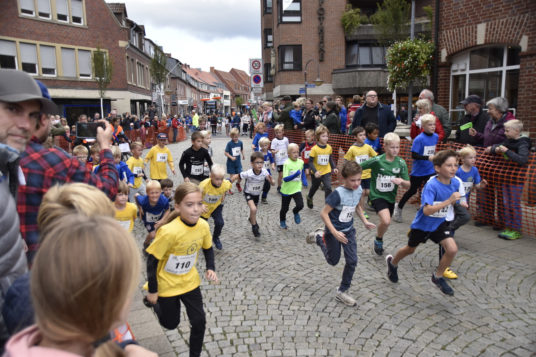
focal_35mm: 33
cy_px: 178
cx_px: 268
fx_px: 491
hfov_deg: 57.2
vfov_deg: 40.0
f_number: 4
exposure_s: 1/1000
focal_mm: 22
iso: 400
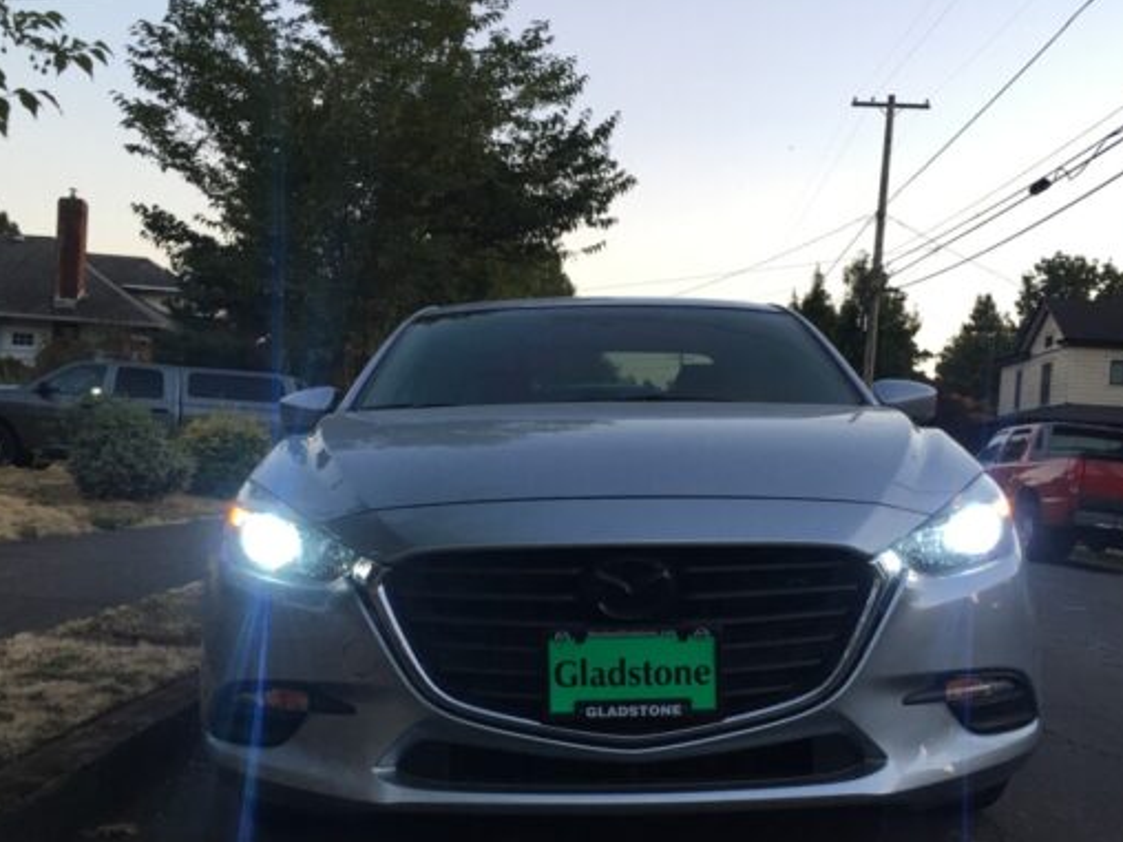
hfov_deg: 46.7
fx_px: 1298
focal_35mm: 40
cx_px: 621
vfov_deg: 35.6
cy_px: 558
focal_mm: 4.15
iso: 25
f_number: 2.2
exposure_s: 1/15
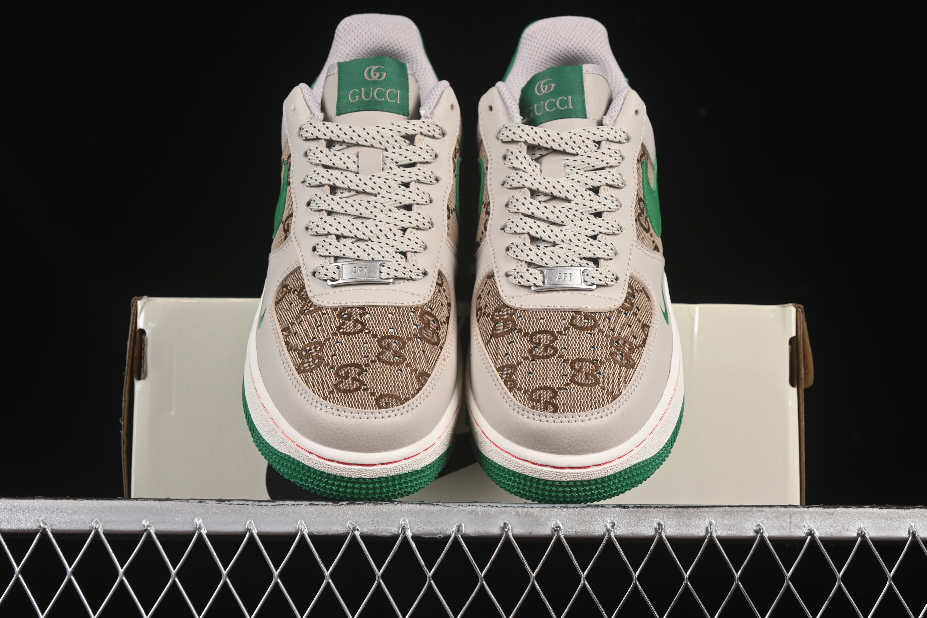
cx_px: 464
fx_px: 1931
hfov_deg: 27.0
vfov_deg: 18.2
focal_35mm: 75
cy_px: 309
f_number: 7.1
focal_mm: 50
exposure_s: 1/60
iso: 160
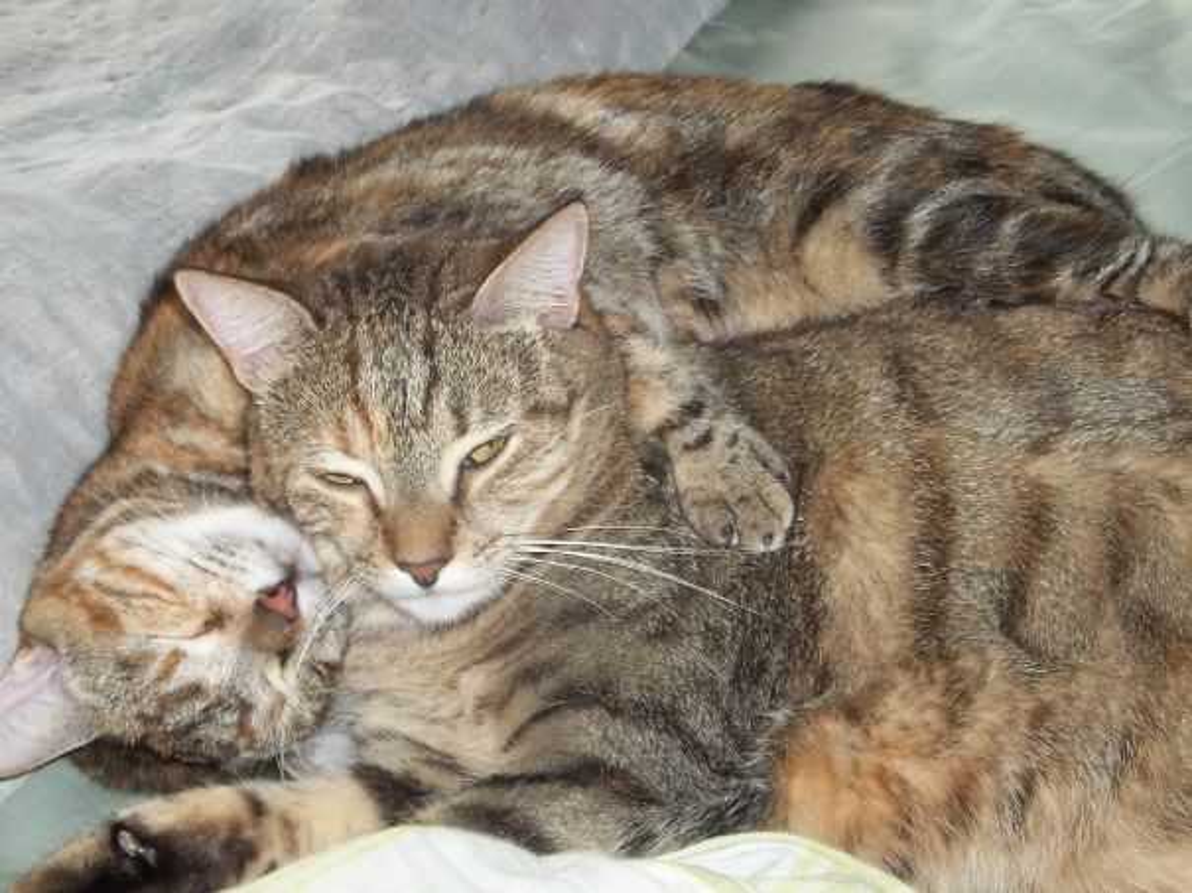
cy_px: 446
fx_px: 2168
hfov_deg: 30.7
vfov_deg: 23.3
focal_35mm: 63
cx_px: 596
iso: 160
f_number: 4
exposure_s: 1/40
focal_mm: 11.3
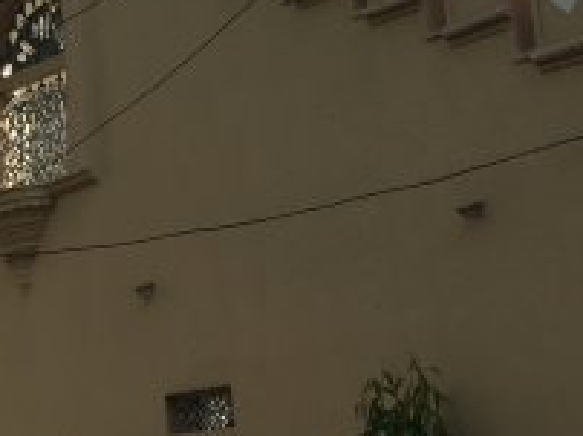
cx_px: -32
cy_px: 62
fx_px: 1665
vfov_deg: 14.8
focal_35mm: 99
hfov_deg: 19.2
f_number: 2.2
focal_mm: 4.15
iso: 25
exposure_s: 1/1304
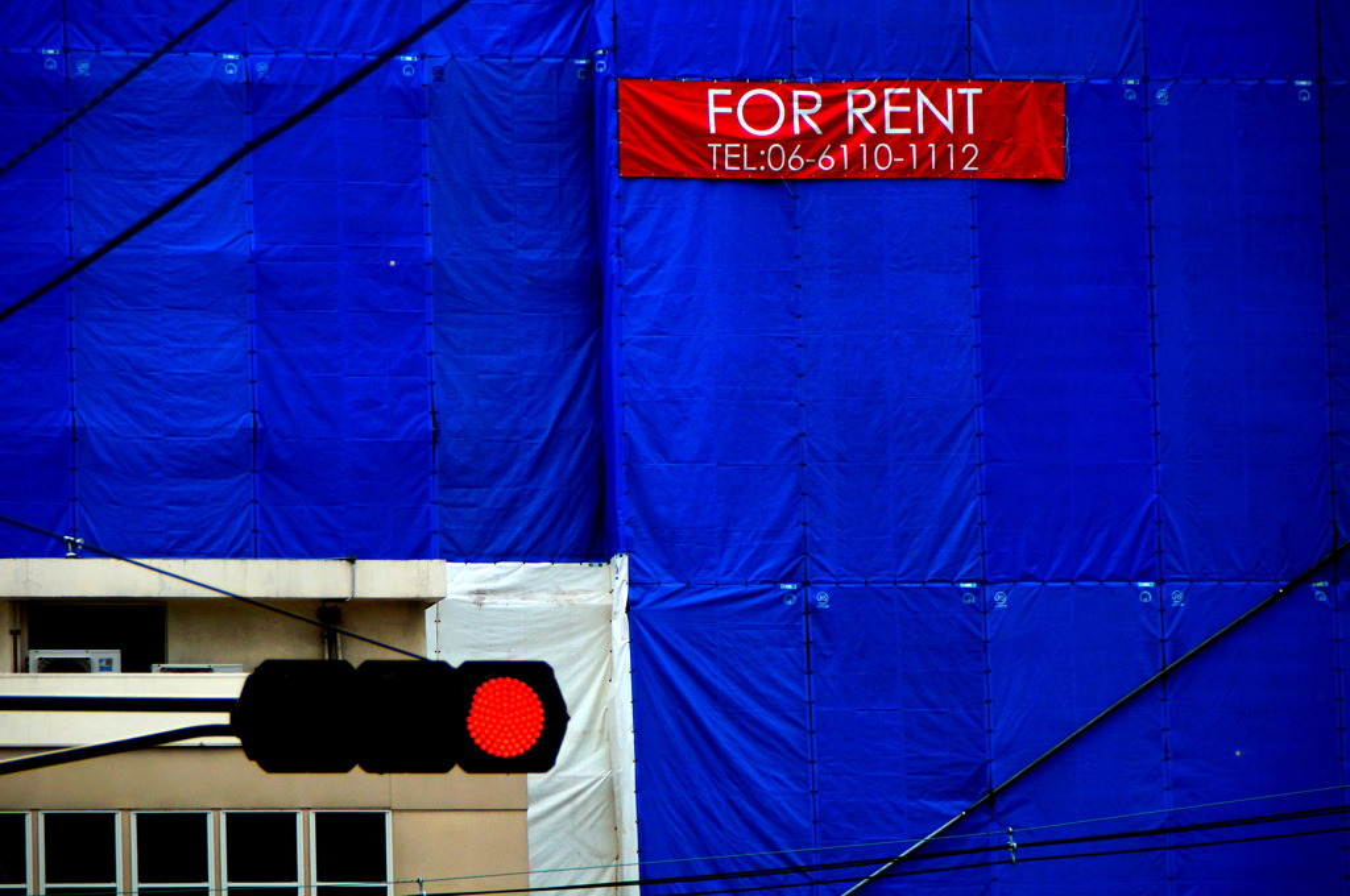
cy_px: 448
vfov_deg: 4.6
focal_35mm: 300
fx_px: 11236
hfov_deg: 6.9
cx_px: 675
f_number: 6.3
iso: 200
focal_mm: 200
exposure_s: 1/1600
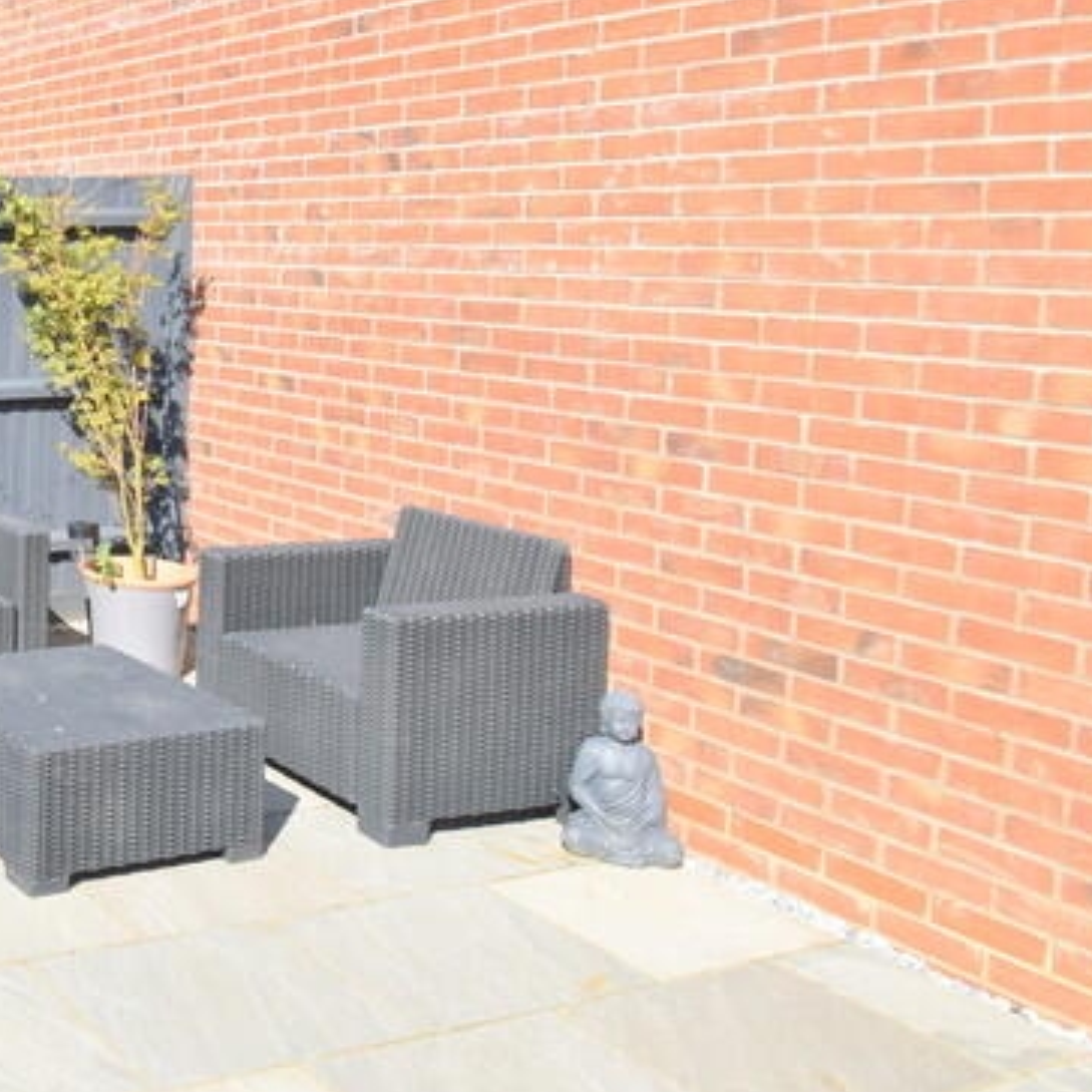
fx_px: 1285
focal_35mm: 36
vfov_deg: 45.1
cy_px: 338
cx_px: -310
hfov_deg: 33.9
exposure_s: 1/250
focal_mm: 10
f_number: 8
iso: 160
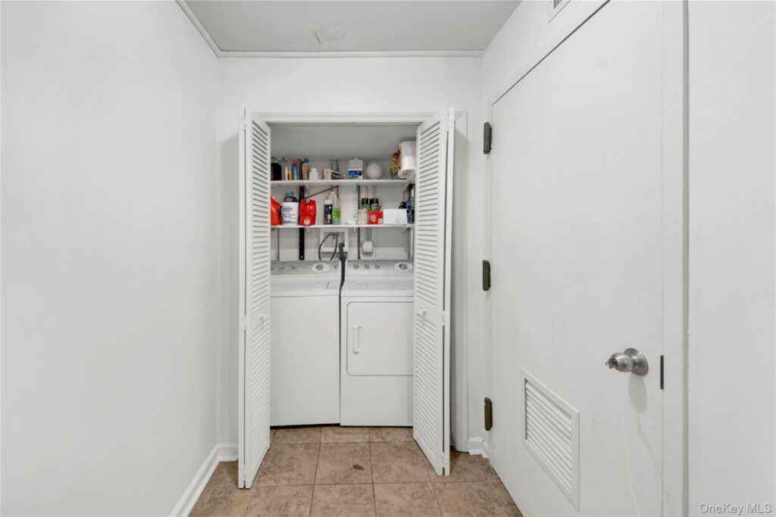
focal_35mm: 12
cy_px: 258
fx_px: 259
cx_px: 388
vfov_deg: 90.0
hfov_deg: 112.6
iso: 100
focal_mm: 8
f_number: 8
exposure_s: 2
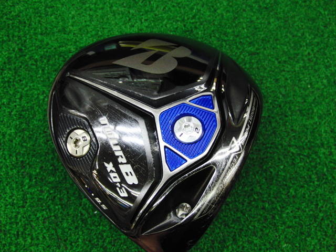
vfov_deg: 38.7
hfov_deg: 50.1
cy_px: 126
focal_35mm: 37
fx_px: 359
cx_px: 168
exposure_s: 1/60
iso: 400
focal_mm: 6.42
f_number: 3.6
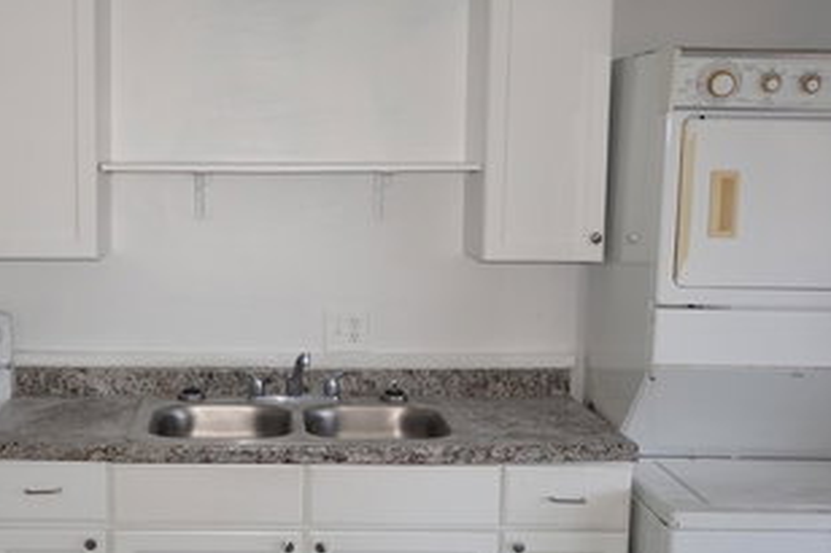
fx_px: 1241
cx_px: 256
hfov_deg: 36.5
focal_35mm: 54
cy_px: 312
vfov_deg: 25.1
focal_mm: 23
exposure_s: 1/160
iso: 250
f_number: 4
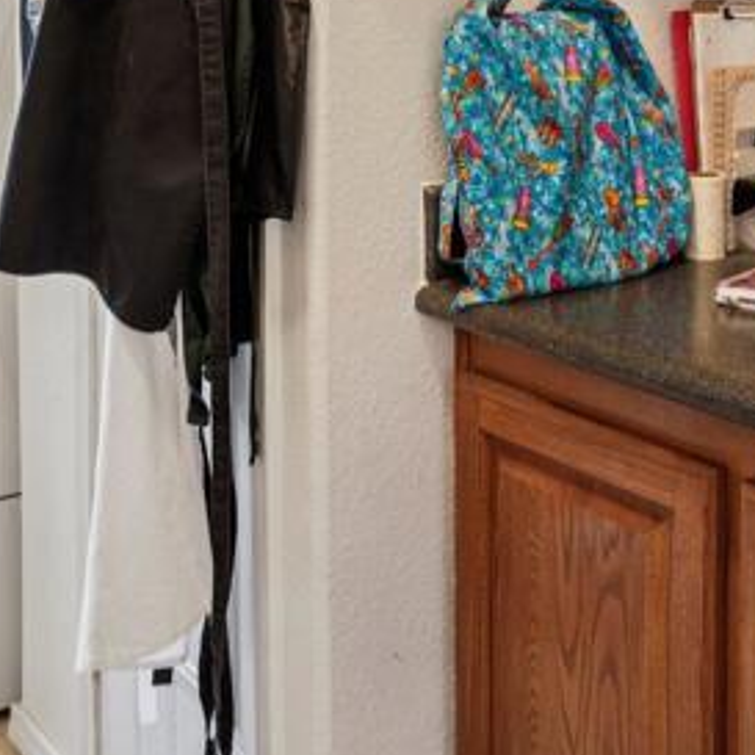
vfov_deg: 31.2
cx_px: 664
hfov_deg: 32.0
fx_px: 1258
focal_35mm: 51
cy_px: 17
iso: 400
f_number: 7.1
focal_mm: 16
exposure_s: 1/2.5
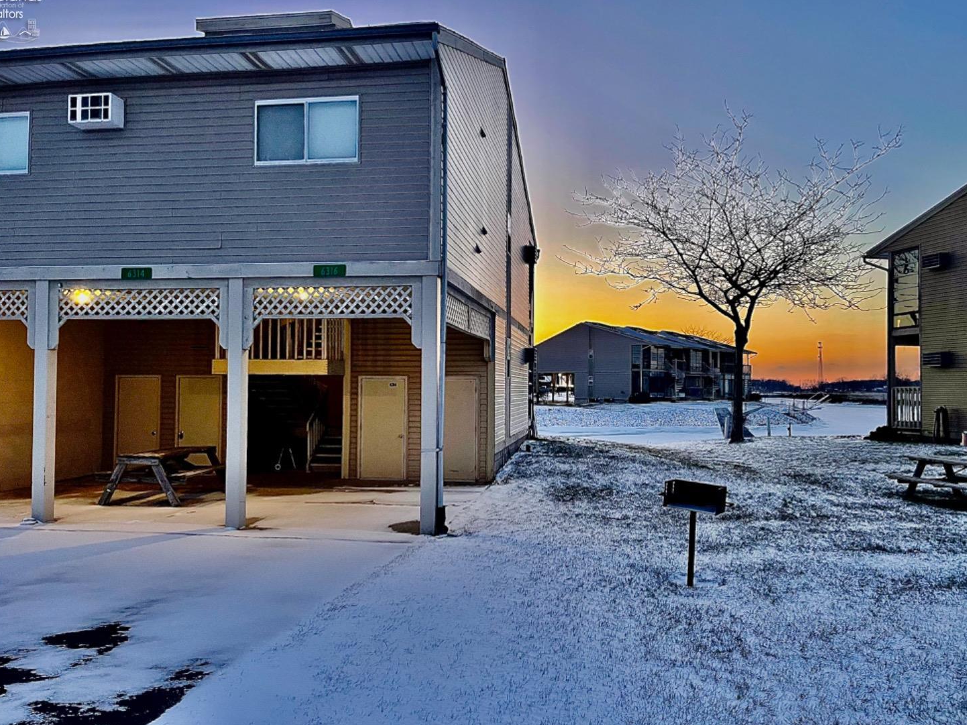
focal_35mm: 26
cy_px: 365
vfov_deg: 53.1
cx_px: 484
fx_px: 726
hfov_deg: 67.3
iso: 125
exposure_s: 1/60
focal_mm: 5.1
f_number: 1.6
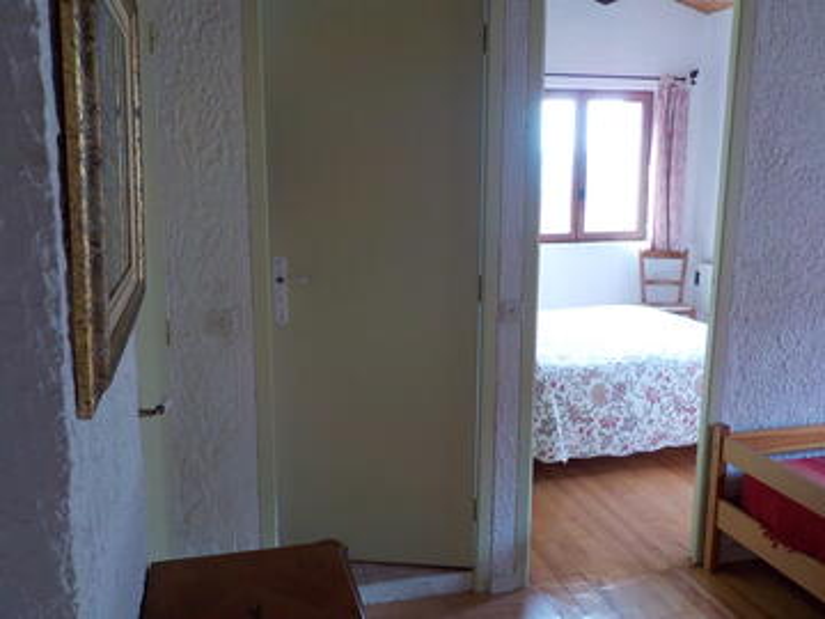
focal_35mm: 30
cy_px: 310
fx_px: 715
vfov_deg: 46.8
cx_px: 412
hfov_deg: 60.0
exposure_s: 1/30
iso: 250
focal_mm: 4.1
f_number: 3.3
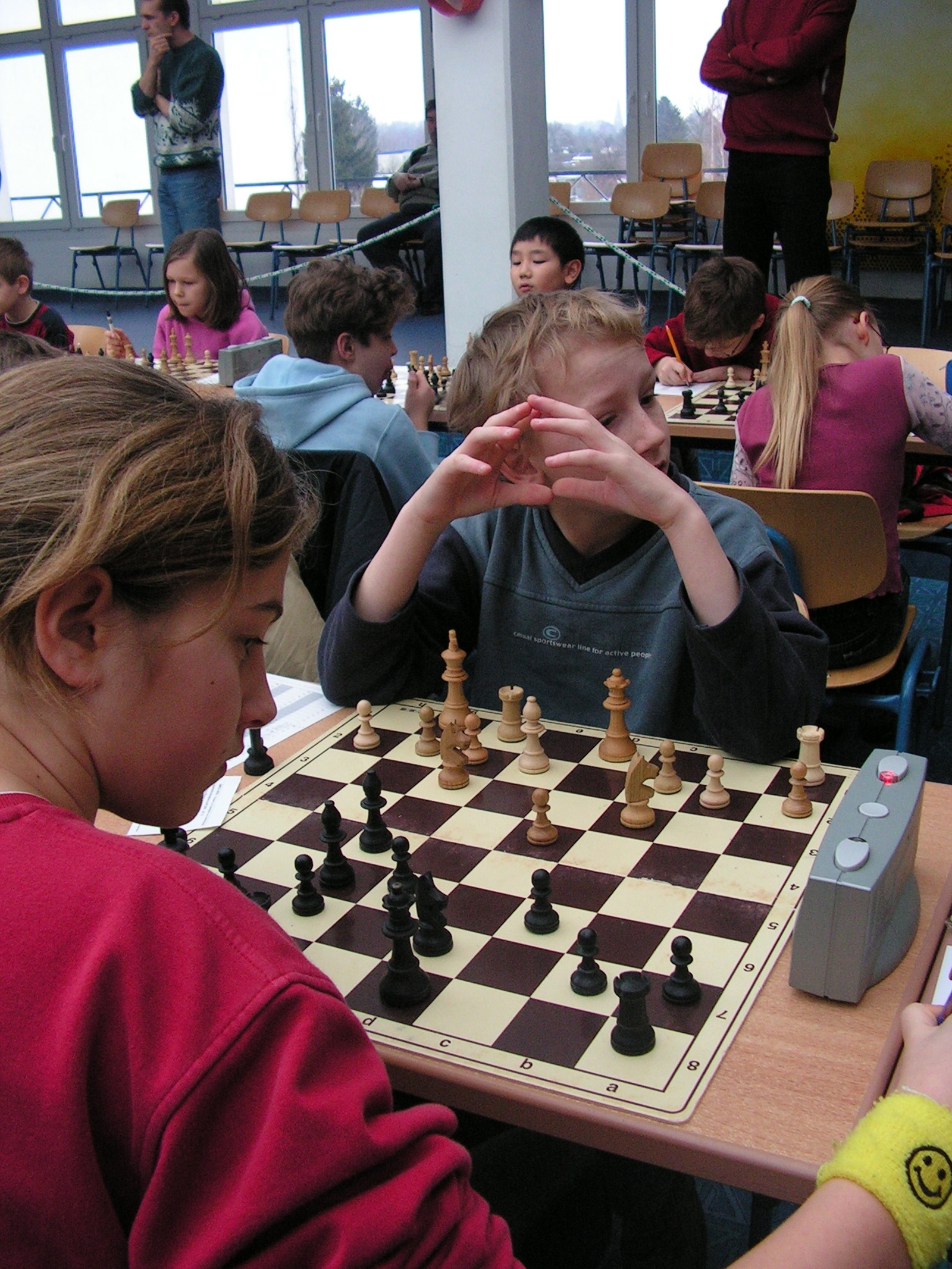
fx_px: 1320
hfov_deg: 39.7
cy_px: 634
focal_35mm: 36
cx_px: 476
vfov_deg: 51.4
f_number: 3.2
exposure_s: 1/40
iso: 160
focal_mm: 6
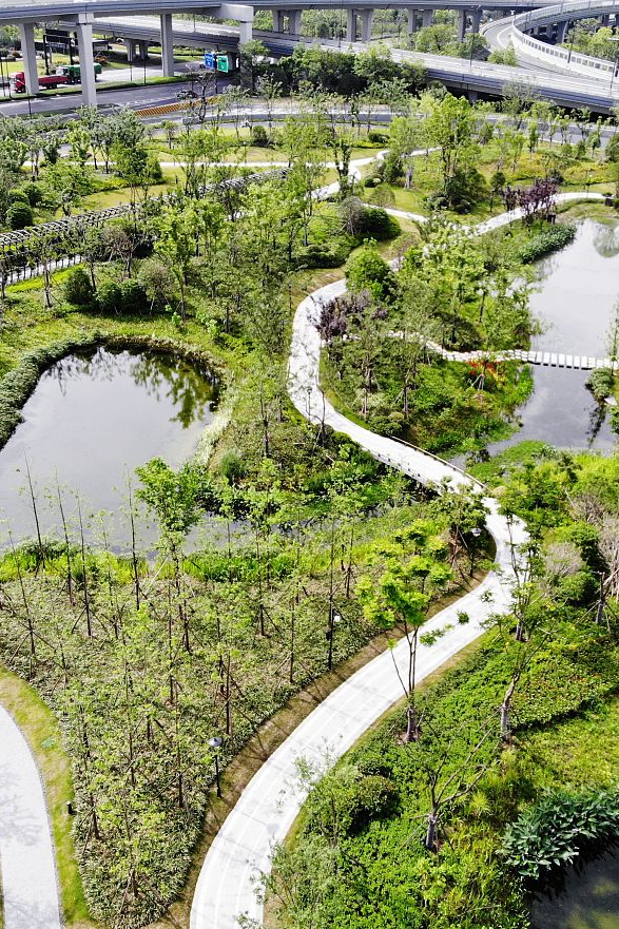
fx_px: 877
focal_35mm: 34
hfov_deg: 38.5
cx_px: 404
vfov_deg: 55.8
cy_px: 467
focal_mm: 4.5
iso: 100
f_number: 2.8
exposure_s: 1/424
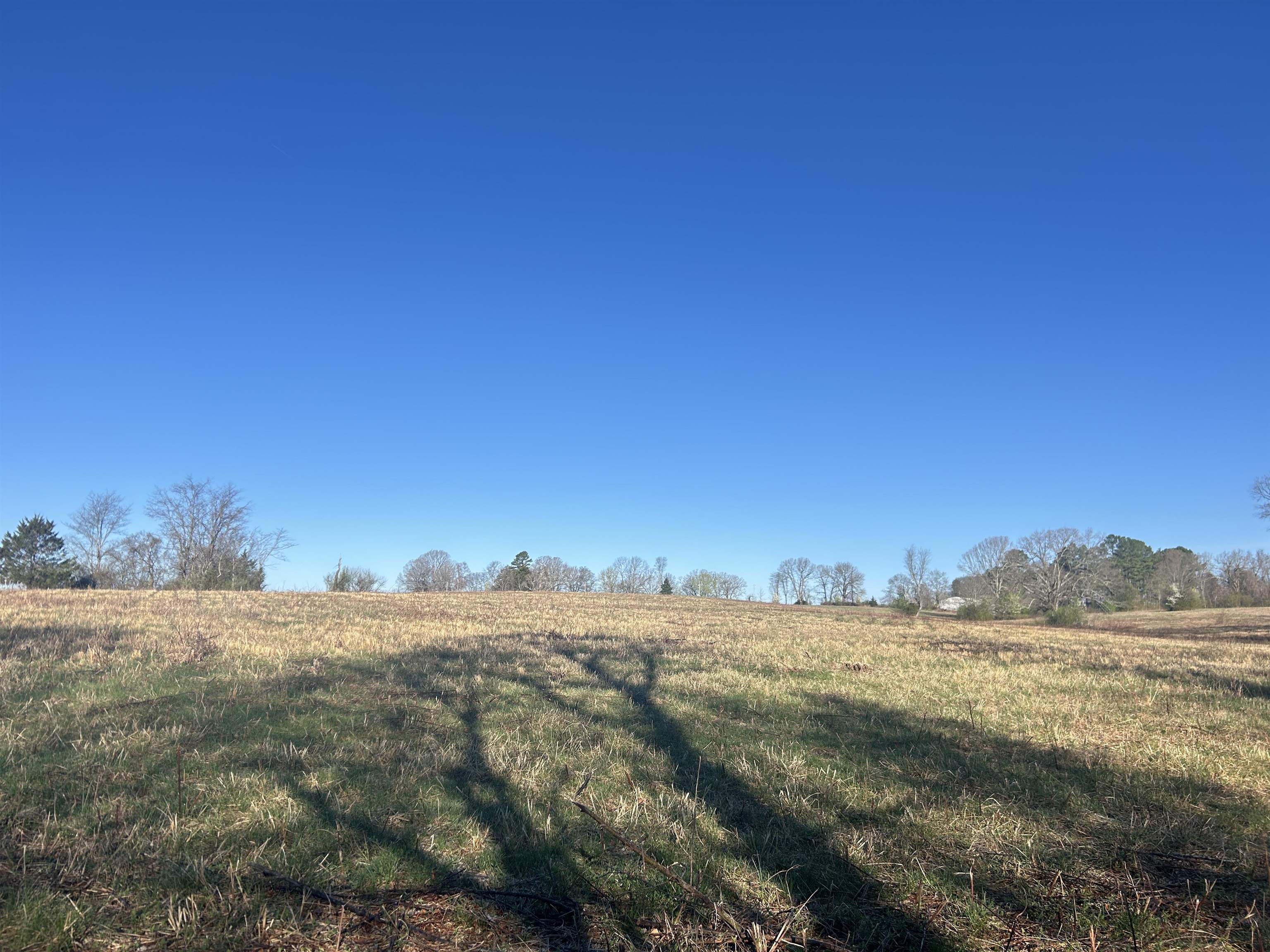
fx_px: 954
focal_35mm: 26
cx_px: 635
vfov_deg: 53.1
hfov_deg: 67.3
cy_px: 476
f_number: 1.5
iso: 50
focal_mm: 5.7
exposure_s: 1/2571
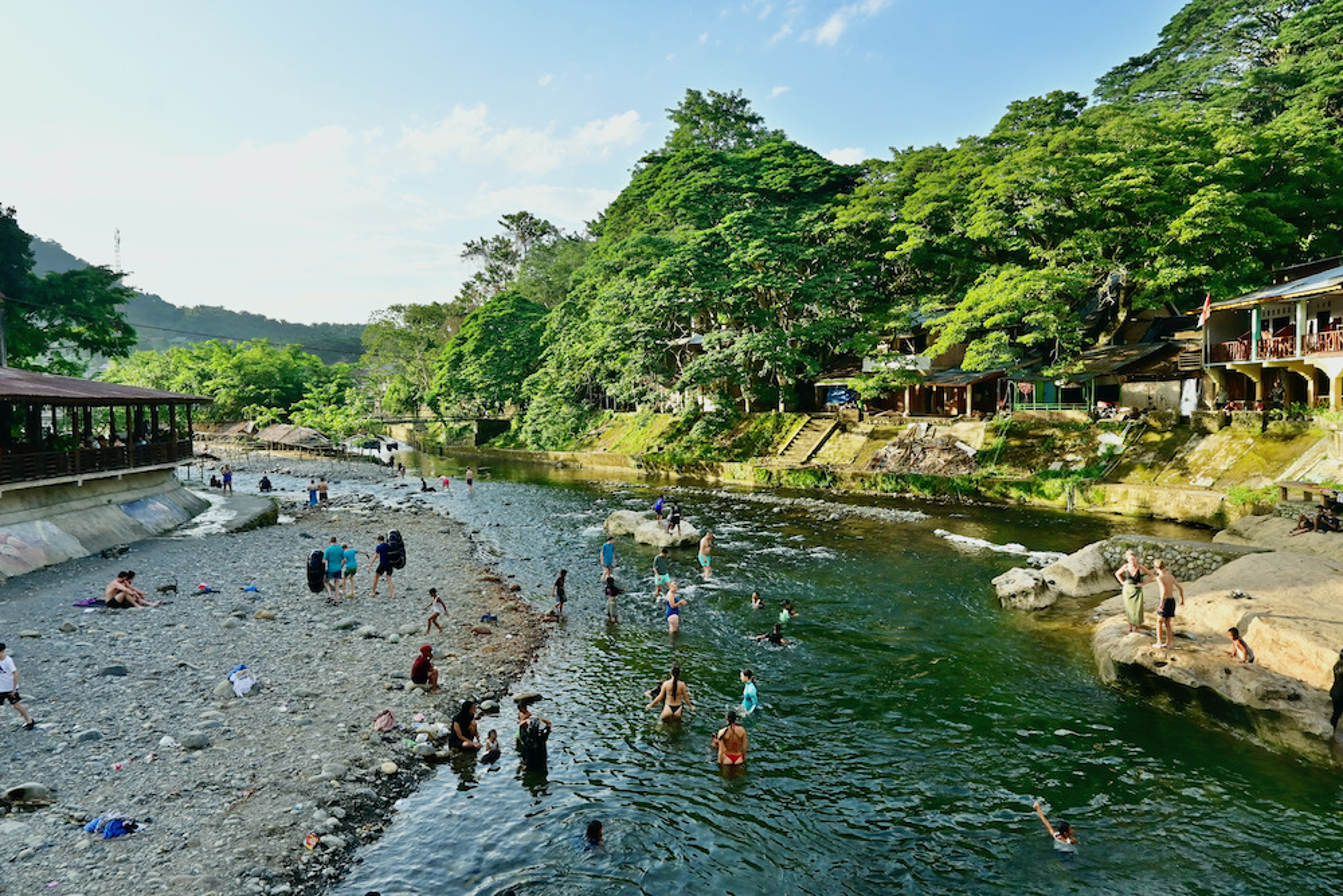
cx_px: 672
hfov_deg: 73.7
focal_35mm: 24
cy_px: 448
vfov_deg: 53.1
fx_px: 895
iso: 400
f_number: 9
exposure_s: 1/320
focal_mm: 16
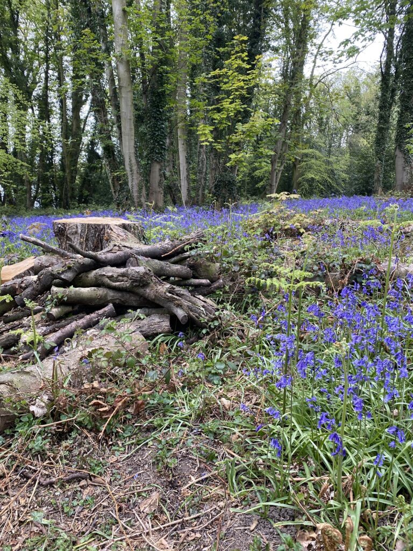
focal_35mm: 26
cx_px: 206
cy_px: 276
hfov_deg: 53.1
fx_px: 414
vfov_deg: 67.3
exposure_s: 1/121
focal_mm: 4.25
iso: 100
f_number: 1.8
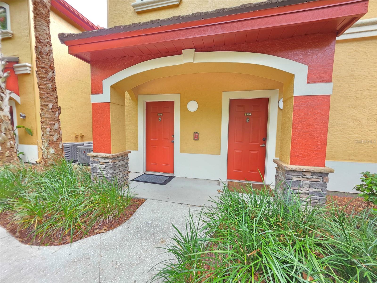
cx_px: 188
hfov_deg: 106.2
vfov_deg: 89.9
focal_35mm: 13
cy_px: 142
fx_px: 142
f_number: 1.9
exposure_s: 1/120
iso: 125
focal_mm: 2.2
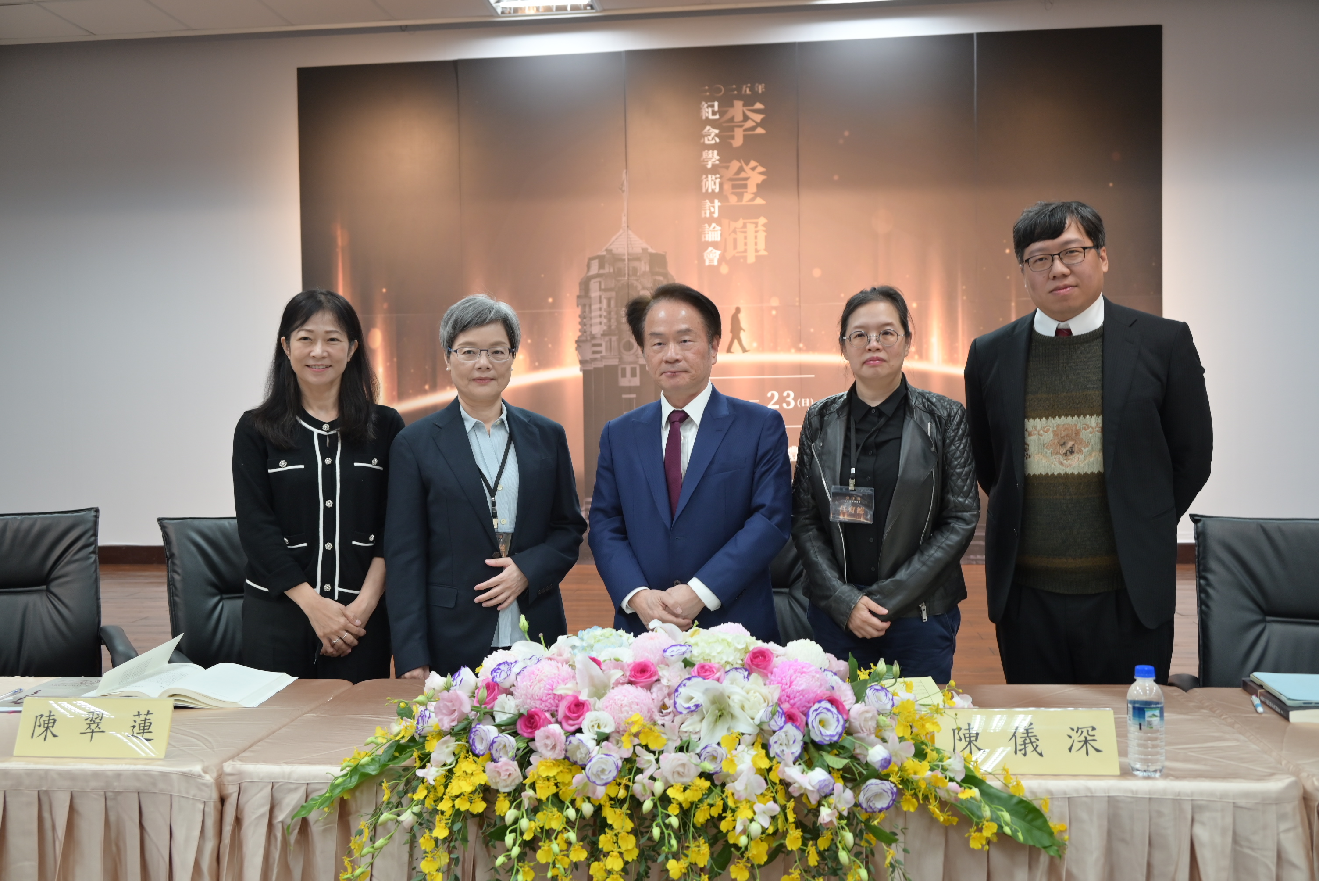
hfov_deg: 55.8
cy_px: 440
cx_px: 660
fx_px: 1246
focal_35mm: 34
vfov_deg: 38.9
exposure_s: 1/40
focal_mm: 34
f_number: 4.8
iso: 500
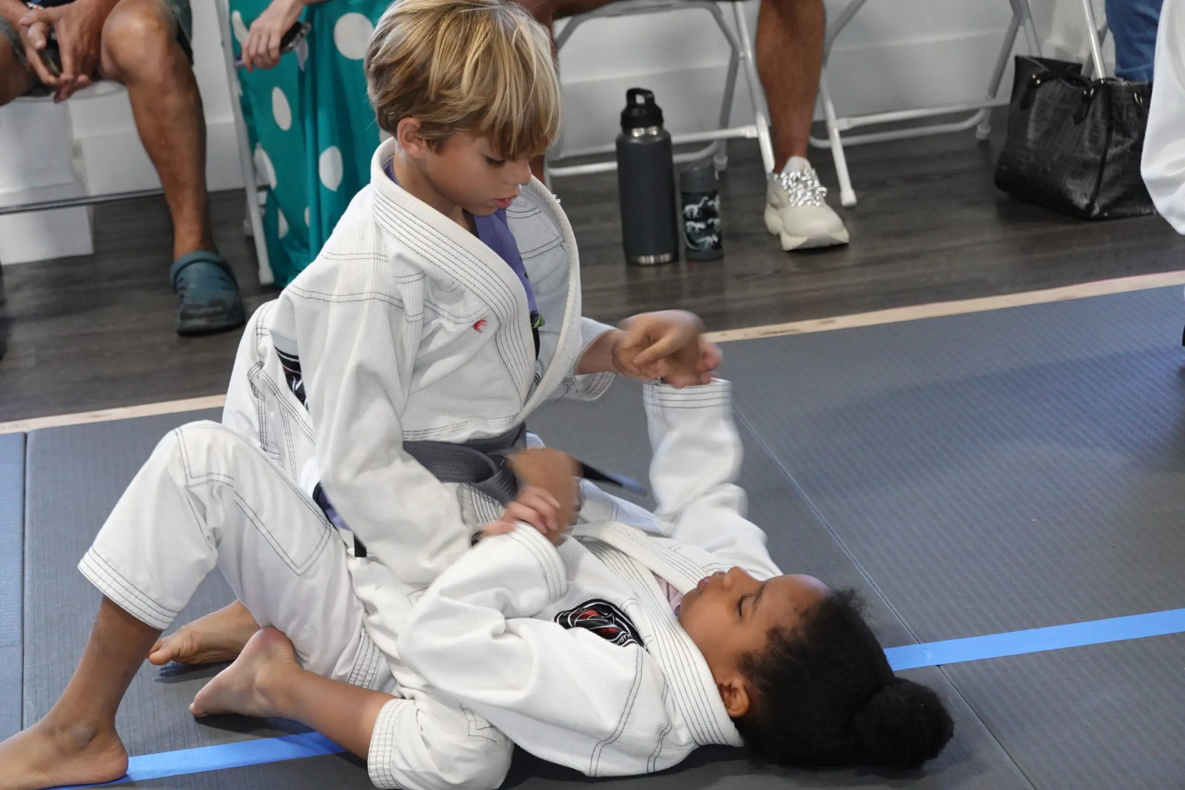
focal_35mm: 102
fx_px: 3357
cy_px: 395
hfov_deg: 20.0
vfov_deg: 13.4
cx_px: 592
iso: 800
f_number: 4
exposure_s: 1/80
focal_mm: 37.41
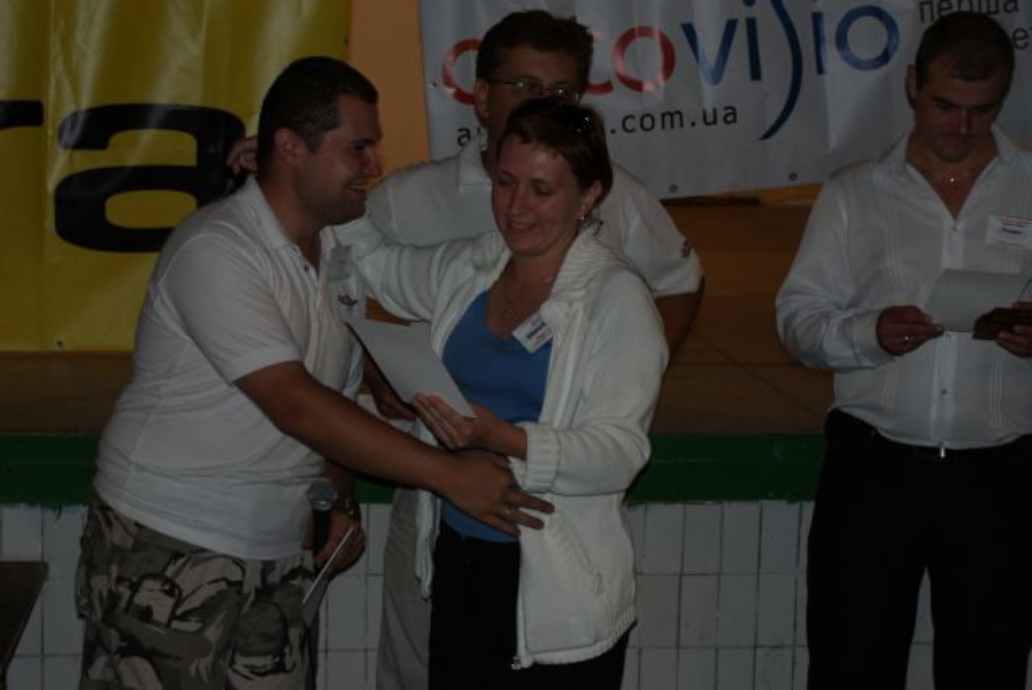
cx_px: 516
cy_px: 345
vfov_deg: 20.2
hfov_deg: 29.8
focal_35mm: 68
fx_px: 1937
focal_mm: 45
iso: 400
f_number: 5.6
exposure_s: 1/60
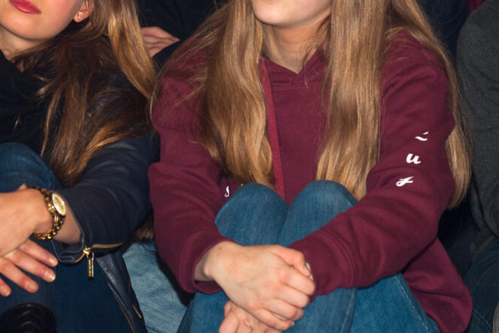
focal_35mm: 431
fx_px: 5972
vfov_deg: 3.2
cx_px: 110
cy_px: 99
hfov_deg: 4.8
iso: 1000
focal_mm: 200
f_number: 7.1
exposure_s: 1/60
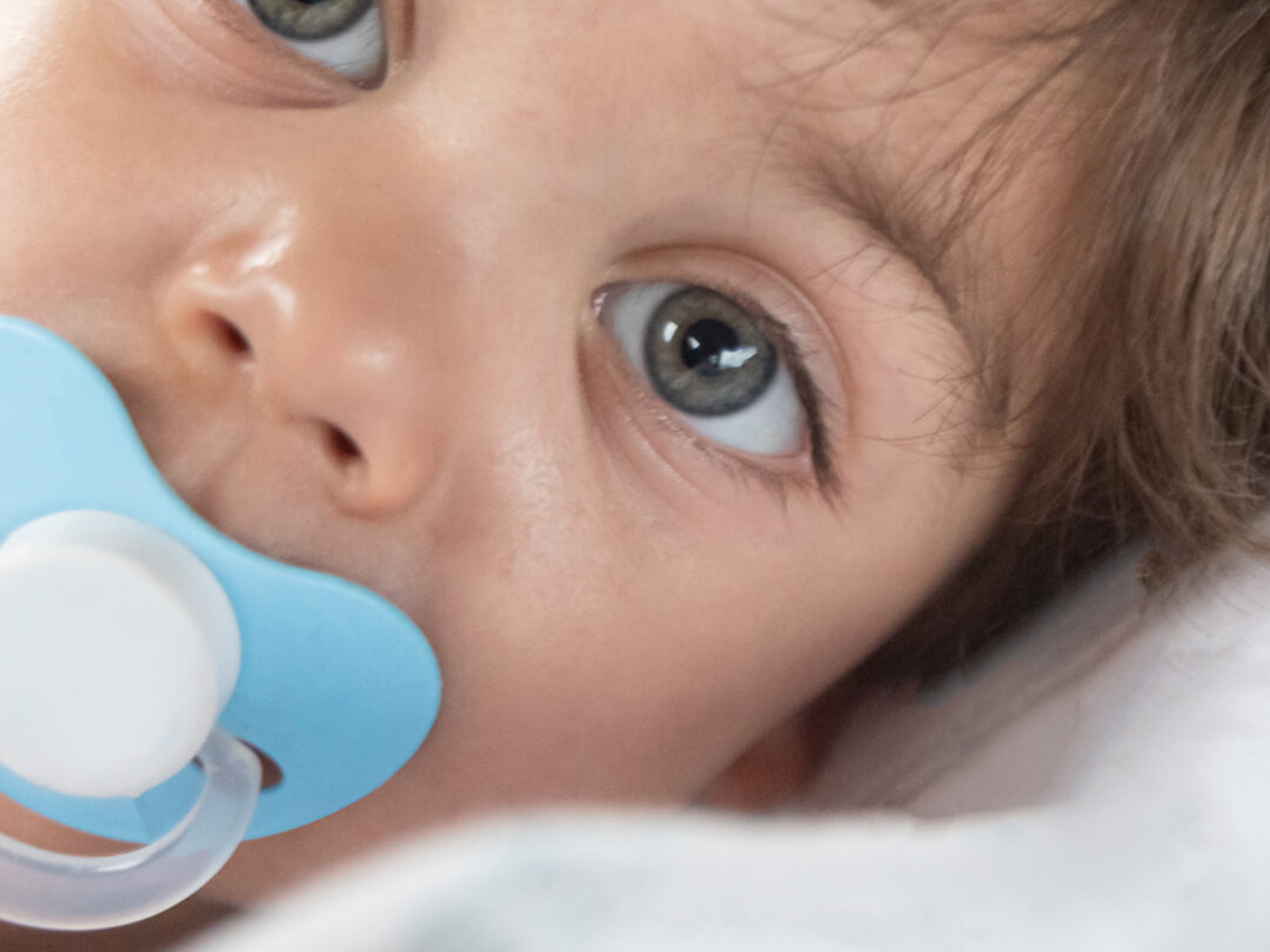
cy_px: 252
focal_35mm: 103
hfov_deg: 19.1
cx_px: 707
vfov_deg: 14.3
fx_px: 3779
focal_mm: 45
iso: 1250
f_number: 3.5
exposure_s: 1/100
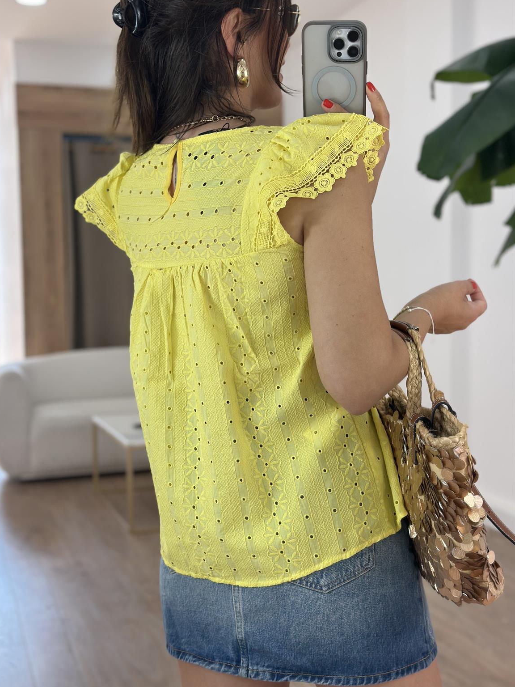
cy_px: 339
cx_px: 248
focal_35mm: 50
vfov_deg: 38.2
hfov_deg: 29.1
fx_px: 992
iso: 80
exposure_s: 1/240
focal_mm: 6.86
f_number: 1.78
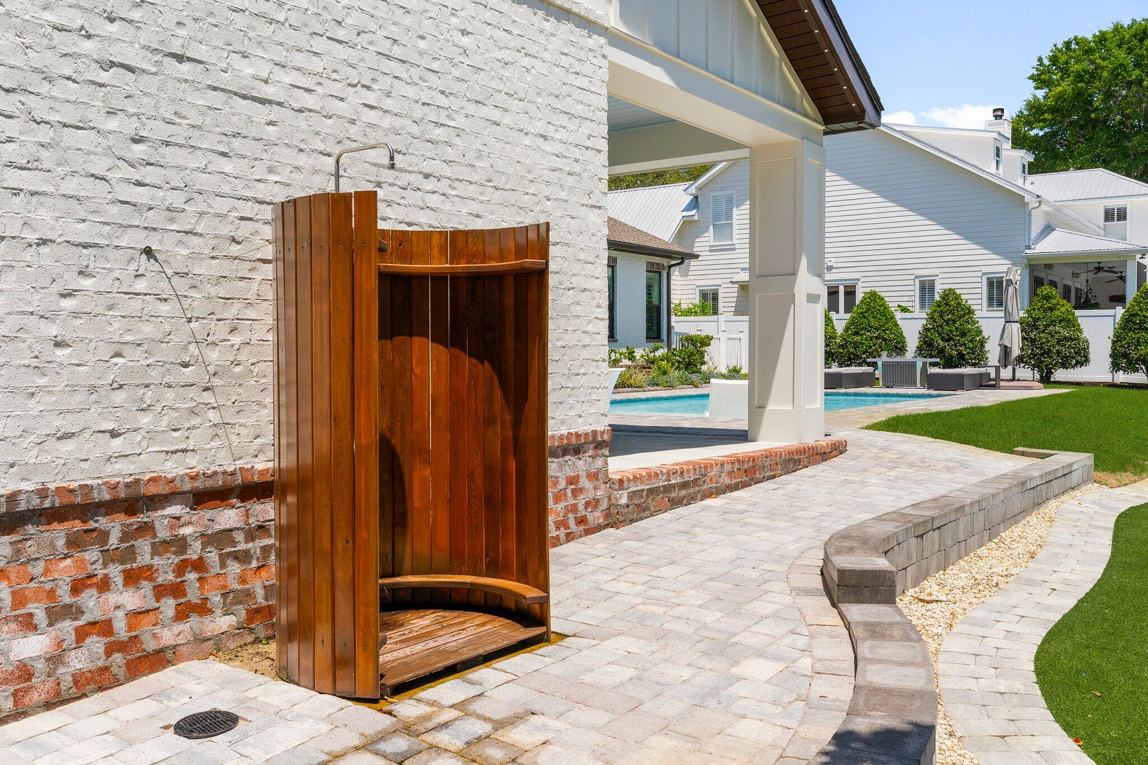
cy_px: 382
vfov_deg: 42.3
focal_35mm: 31
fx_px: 988
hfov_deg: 60.3
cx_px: 574
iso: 400
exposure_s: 1/800
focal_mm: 20.9
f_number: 8
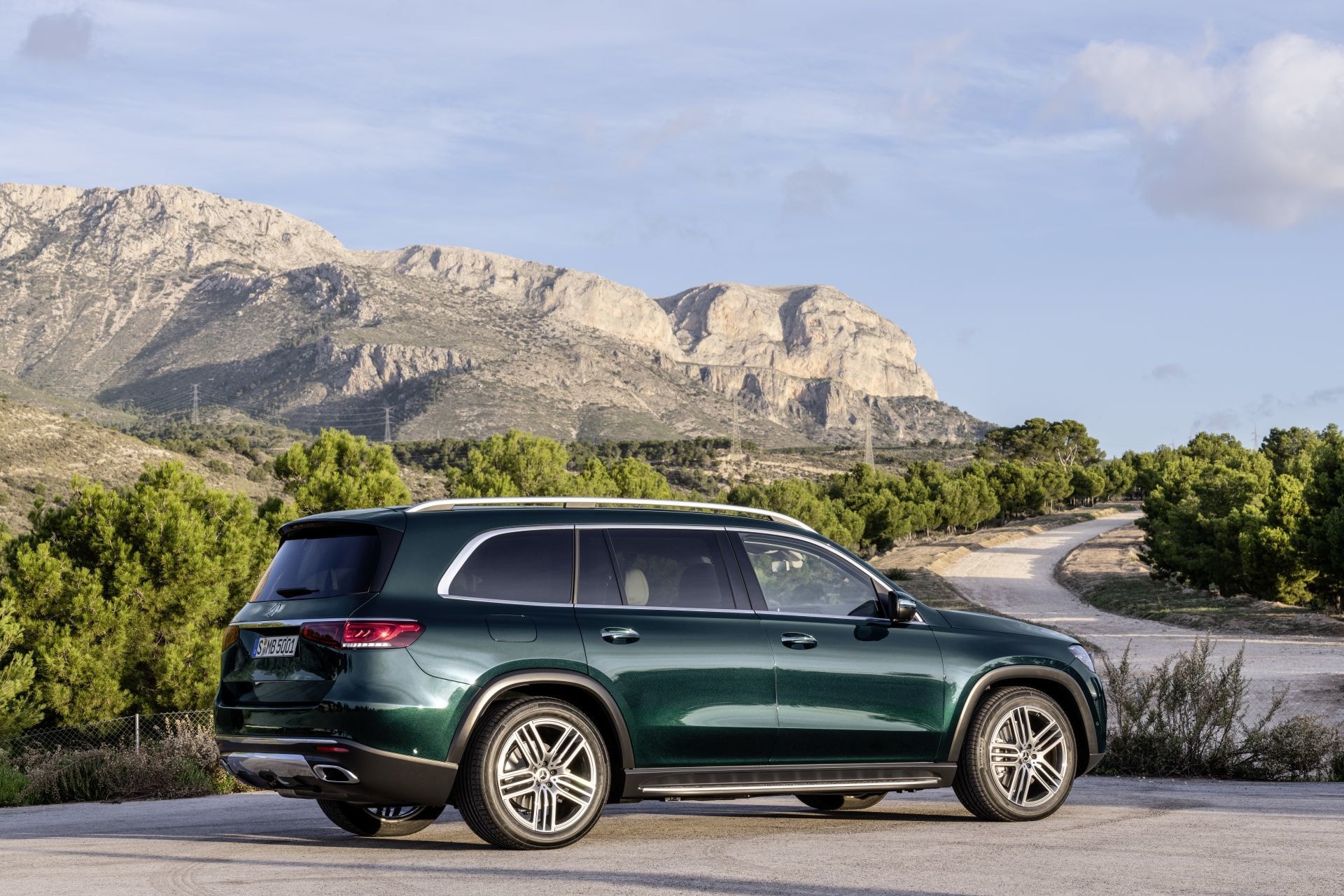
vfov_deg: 18.2
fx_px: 2800
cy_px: 448
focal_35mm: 75
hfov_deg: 27.0
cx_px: 672
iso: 200
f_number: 11
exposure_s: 1/80
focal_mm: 75
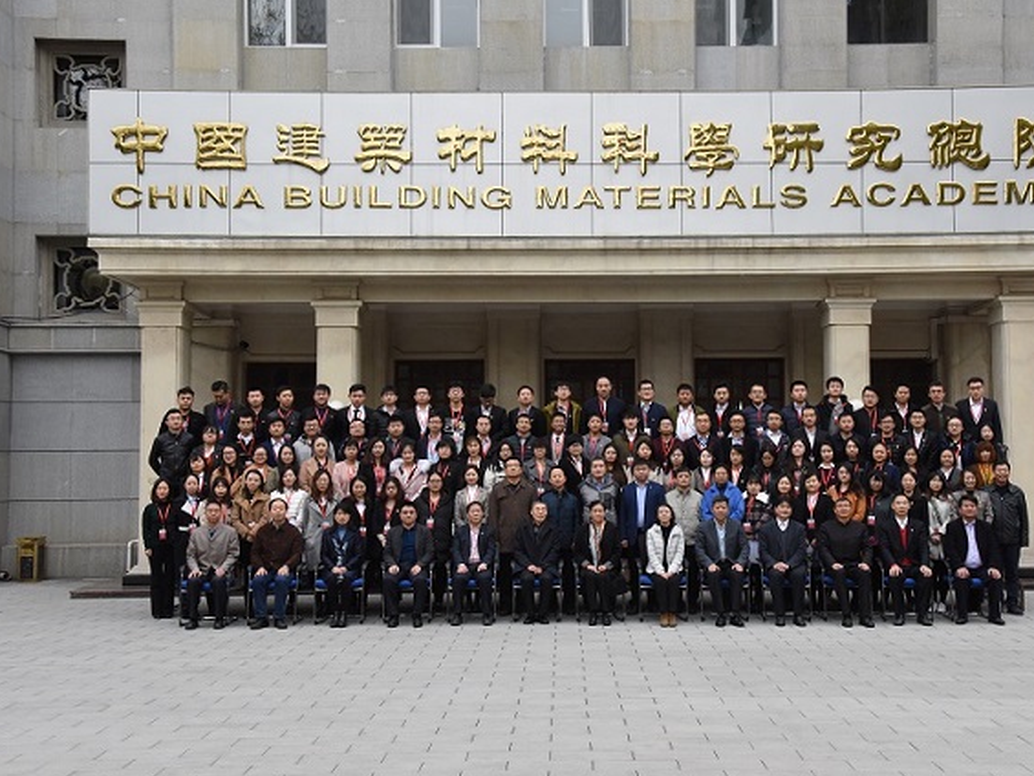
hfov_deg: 44.7
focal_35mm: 42
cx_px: 573
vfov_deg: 34.4
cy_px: 389
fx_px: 1255
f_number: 9
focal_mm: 38
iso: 2500
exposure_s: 1/320
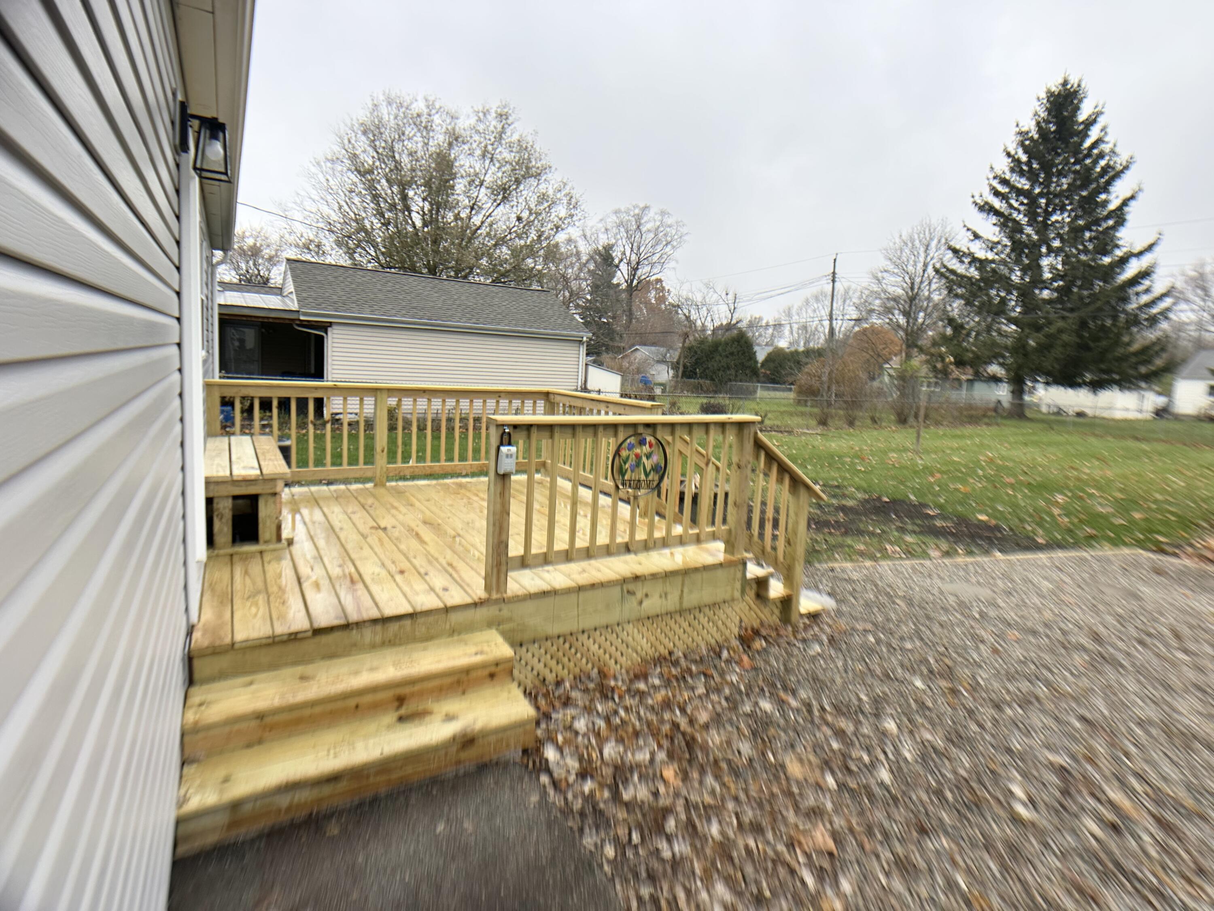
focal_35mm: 24
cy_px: 456
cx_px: 607
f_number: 1.78
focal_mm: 6.86
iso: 80
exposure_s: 1/484
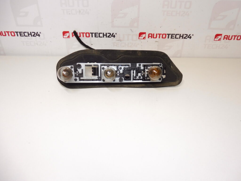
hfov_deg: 69.4
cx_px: 120
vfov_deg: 54.9
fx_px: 174
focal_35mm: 25
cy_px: 90
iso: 200
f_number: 3.5
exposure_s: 1/80
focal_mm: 4.4
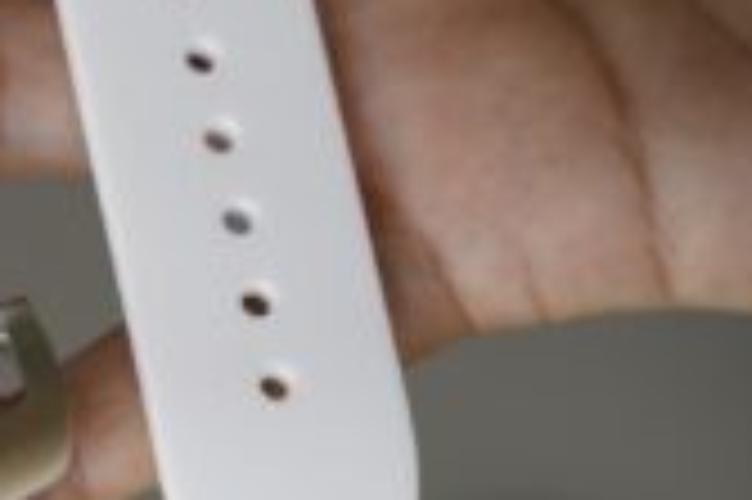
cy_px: 435
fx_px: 3756
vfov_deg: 7.6
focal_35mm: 180
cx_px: -81
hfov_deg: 11.3
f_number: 4
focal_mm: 75
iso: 100
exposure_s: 1/80
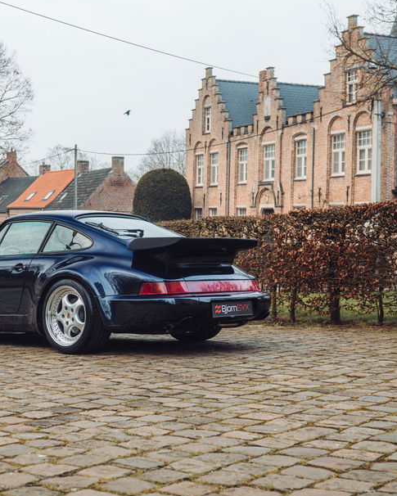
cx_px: 65
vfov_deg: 33.0
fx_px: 837
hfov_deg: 26.1
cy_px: 230
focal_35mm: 57
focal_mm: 36
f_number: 4.5
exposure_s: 1/160
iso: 640
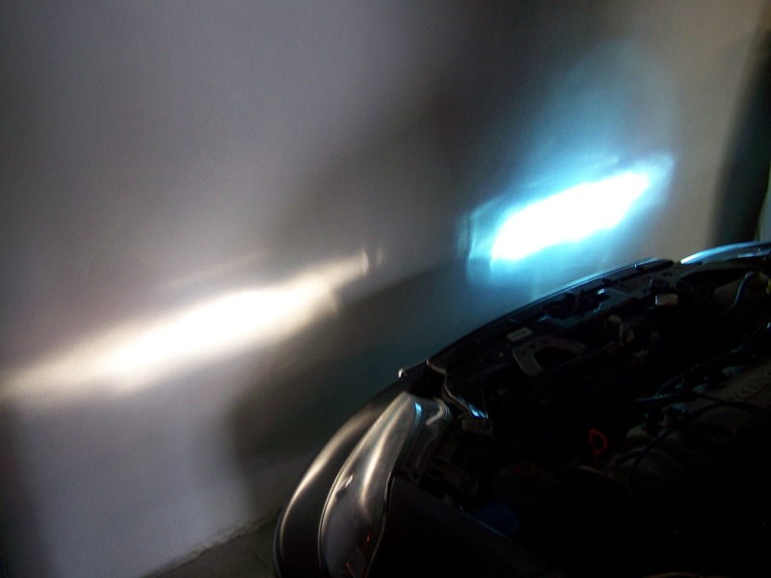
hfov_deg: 49.0
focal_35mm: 38
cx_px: 386
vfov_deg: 37.7
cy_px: 289
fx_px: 846
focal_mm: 6.3
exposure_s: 1/30
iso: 100
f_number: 2.8
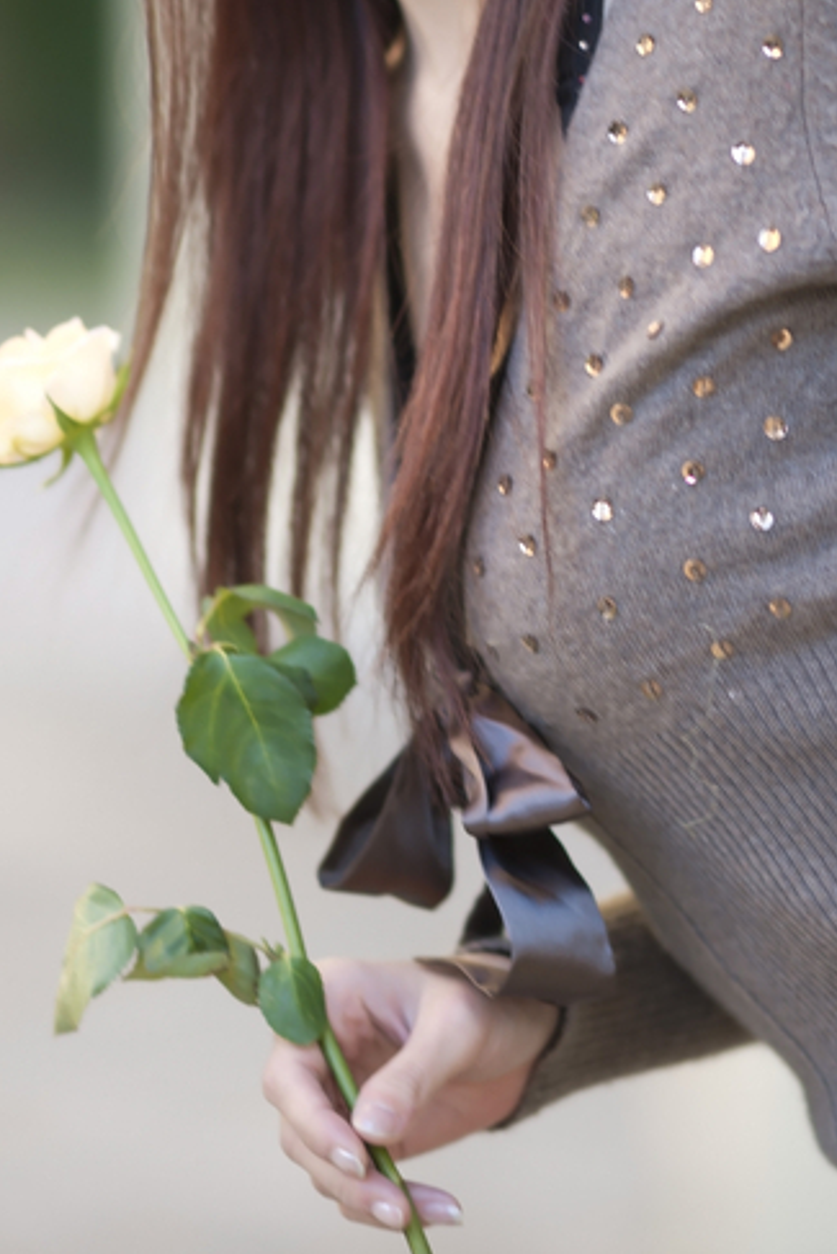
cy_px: 224
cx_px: 437
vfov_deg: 7.2
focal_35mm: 284
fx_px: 9897
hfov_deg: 4.8
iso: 100
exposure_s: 1/125
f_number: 1.8
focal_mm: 135
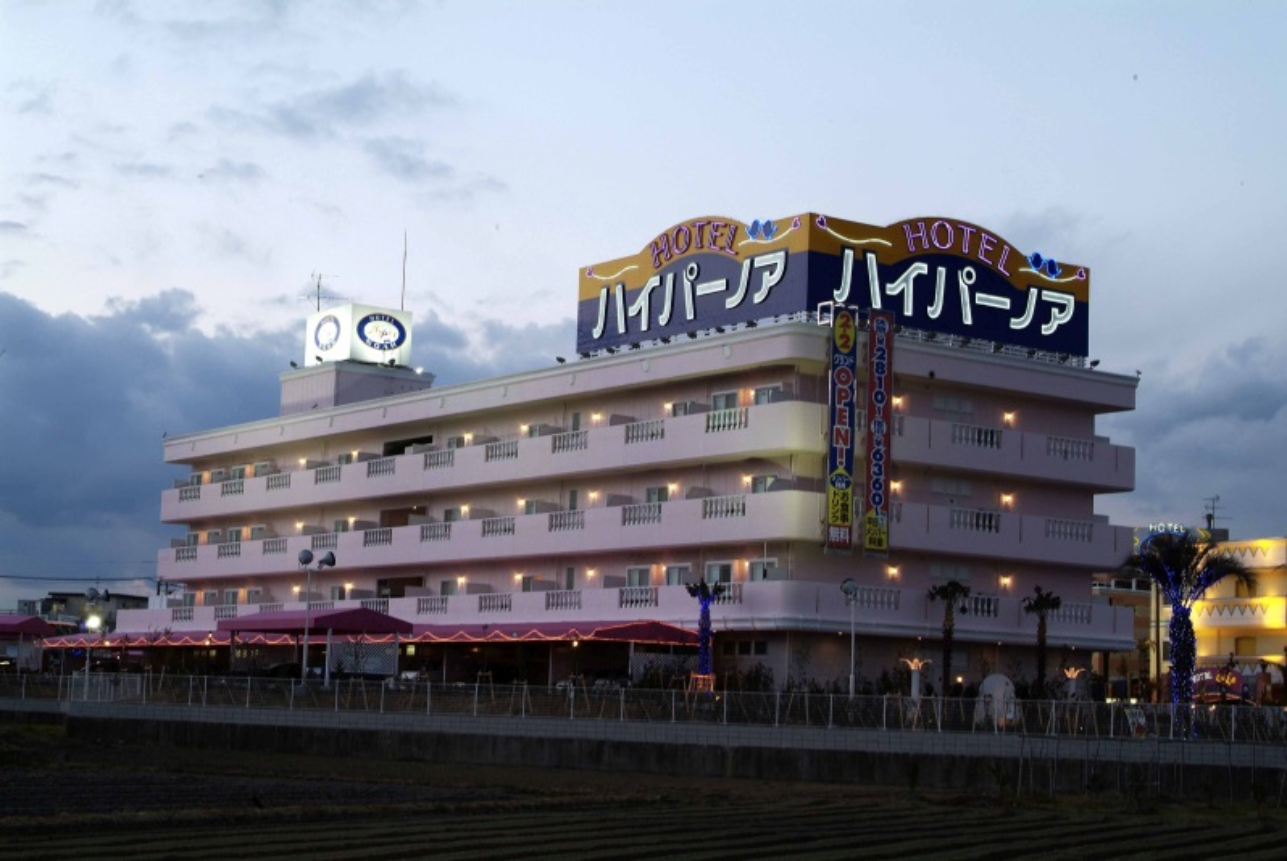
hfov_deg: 33.4
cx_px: 644
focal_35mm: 60
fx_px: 2147
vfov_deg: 22.7
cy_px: 430
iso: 200
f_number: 16
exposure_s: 1/3
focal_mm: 40
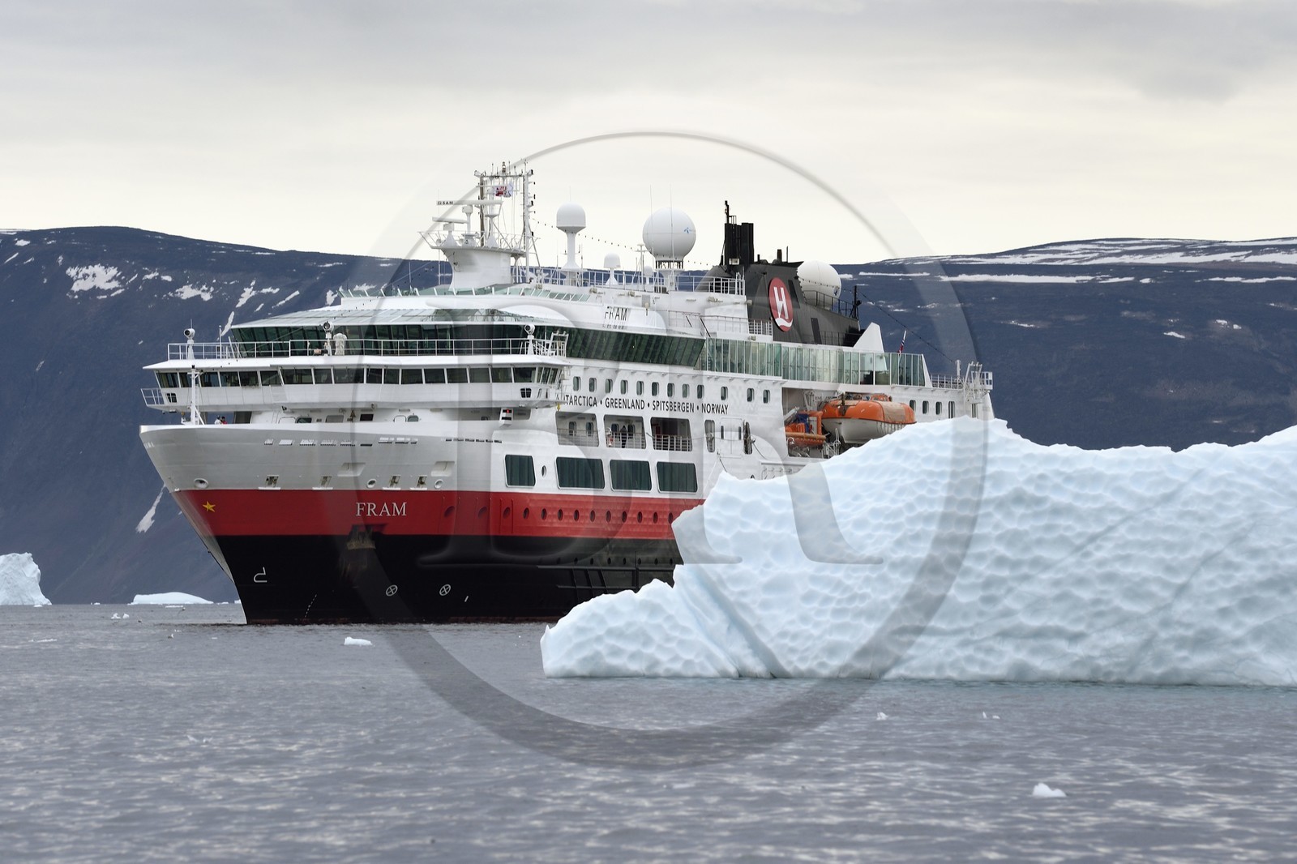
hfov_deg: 10.3
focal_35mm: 200
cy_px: 432
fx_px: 7204
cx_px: 648
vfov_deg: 6.9
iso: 400
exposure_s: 1/800
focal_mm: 200
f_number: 6.3
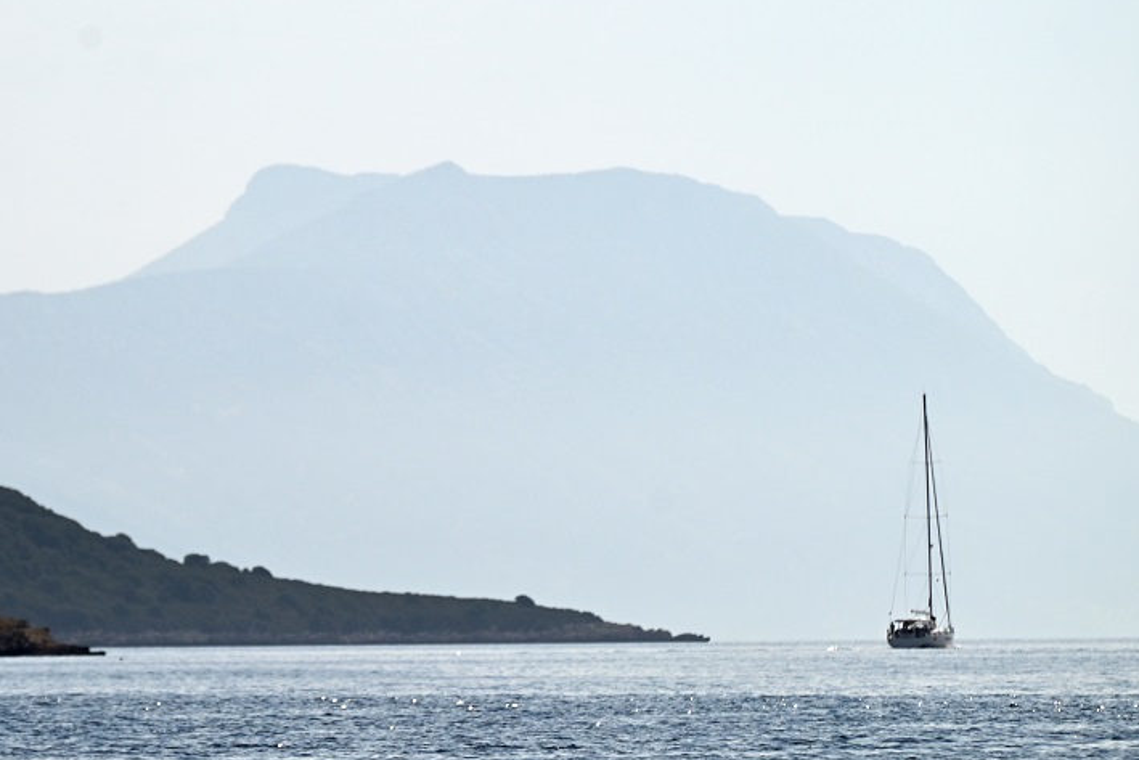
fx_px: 13923
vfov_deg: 3.1
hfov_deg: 4.7
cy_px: 316
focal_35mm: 440
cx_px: 402
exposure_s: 1/1600
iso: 100
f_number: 7.1
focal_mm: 240
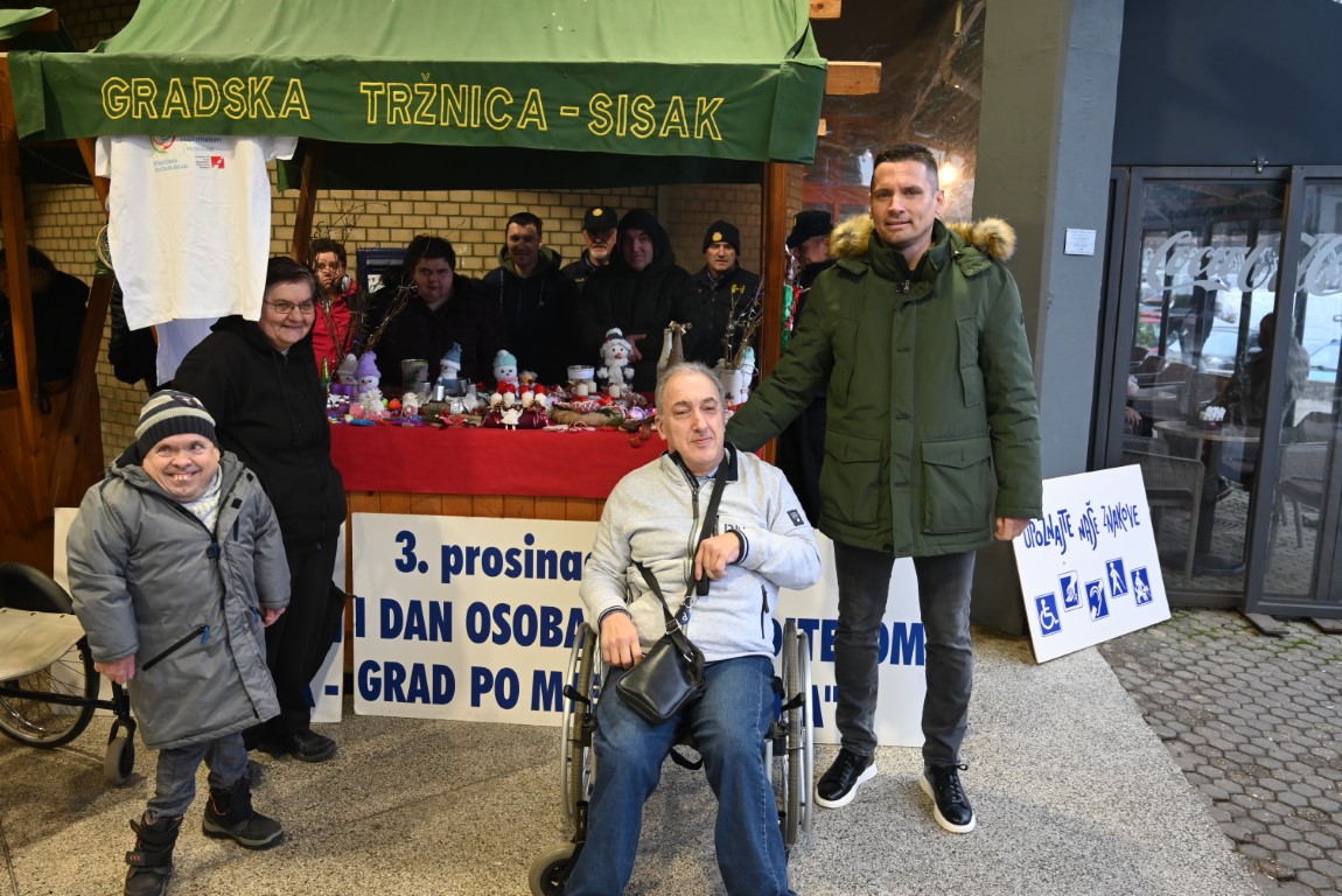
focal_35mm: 29
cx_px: 671
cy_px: 448
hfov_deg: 63.6
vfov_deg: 45.0
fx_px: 1082
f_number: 4
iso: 800
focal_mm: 29
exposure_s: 1/125
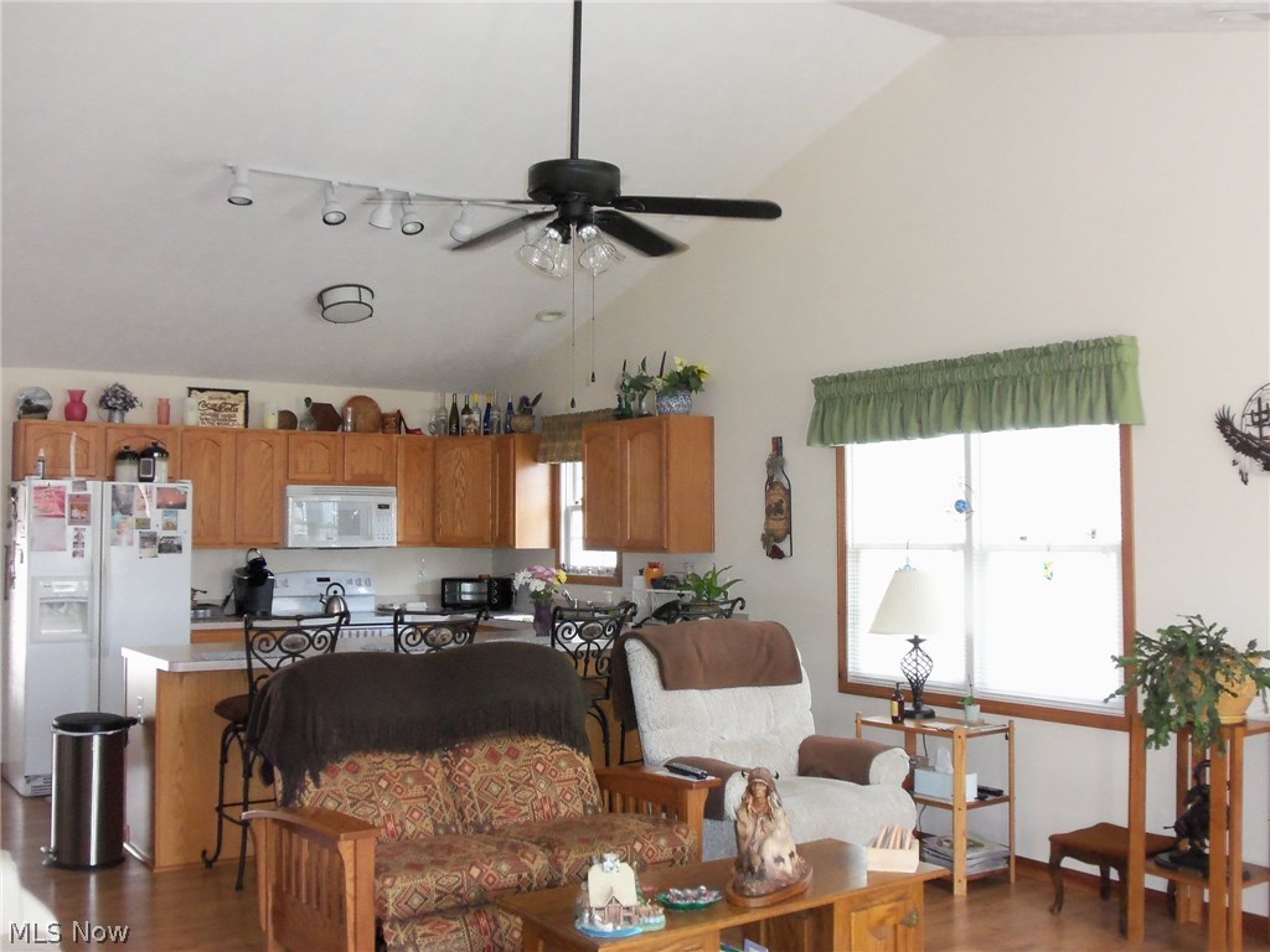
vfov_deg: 38.7
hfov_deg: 50.1
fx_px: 1357
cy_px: 476
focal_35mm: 37
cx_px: 635
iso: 400
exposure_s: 1/60
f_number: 3.6
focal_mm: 6.7
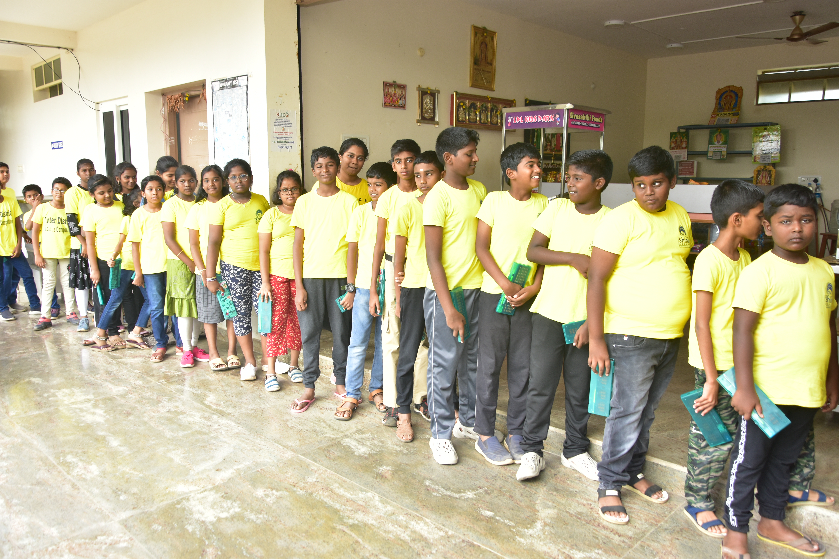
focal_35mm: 27
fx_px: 629
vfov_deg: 47.9
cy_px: 280
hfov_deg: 67.4
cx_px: 420
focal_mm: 18
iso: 500
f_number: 4.5
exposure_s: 1/160
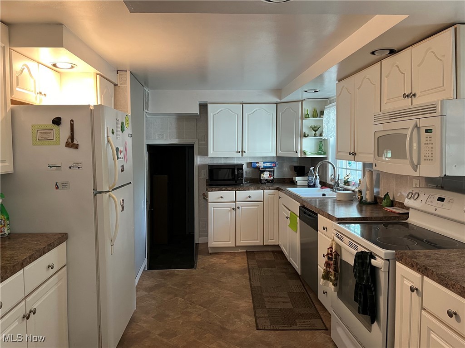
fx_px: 349
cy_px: 174
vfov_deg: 53.1
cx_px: 232
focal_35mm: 26
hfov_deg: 67.3
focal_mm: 5.1
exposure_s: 1/60
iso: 320
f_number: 1.6
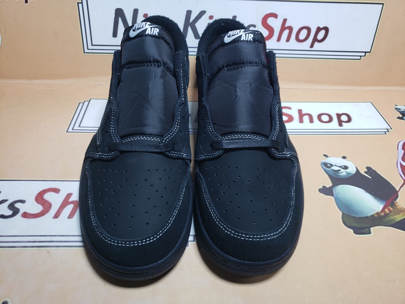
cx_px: 202
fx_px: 304
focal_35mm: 26
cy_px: 152
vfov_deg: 53.1
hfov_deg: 67.3
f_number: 1.5
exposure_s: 1/379
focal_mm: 4.3
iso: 50
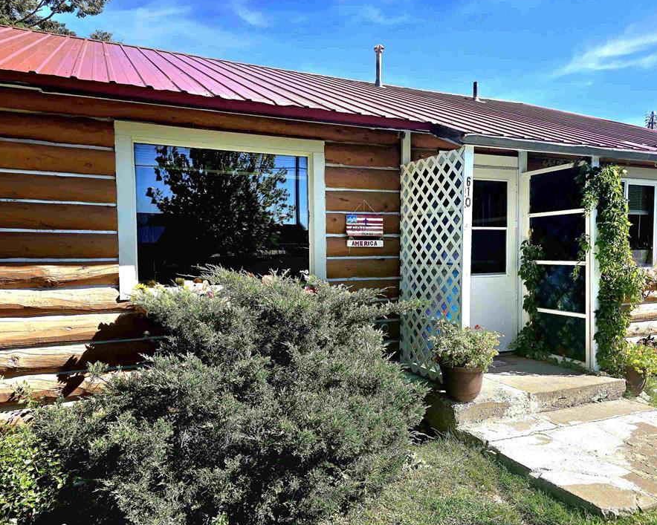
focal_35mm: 26
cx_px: 333
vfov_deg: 54.9
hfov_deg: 66.0
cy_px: 277
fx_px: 506
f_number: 1.7
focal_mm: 6.3
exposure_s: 1/400
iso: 12
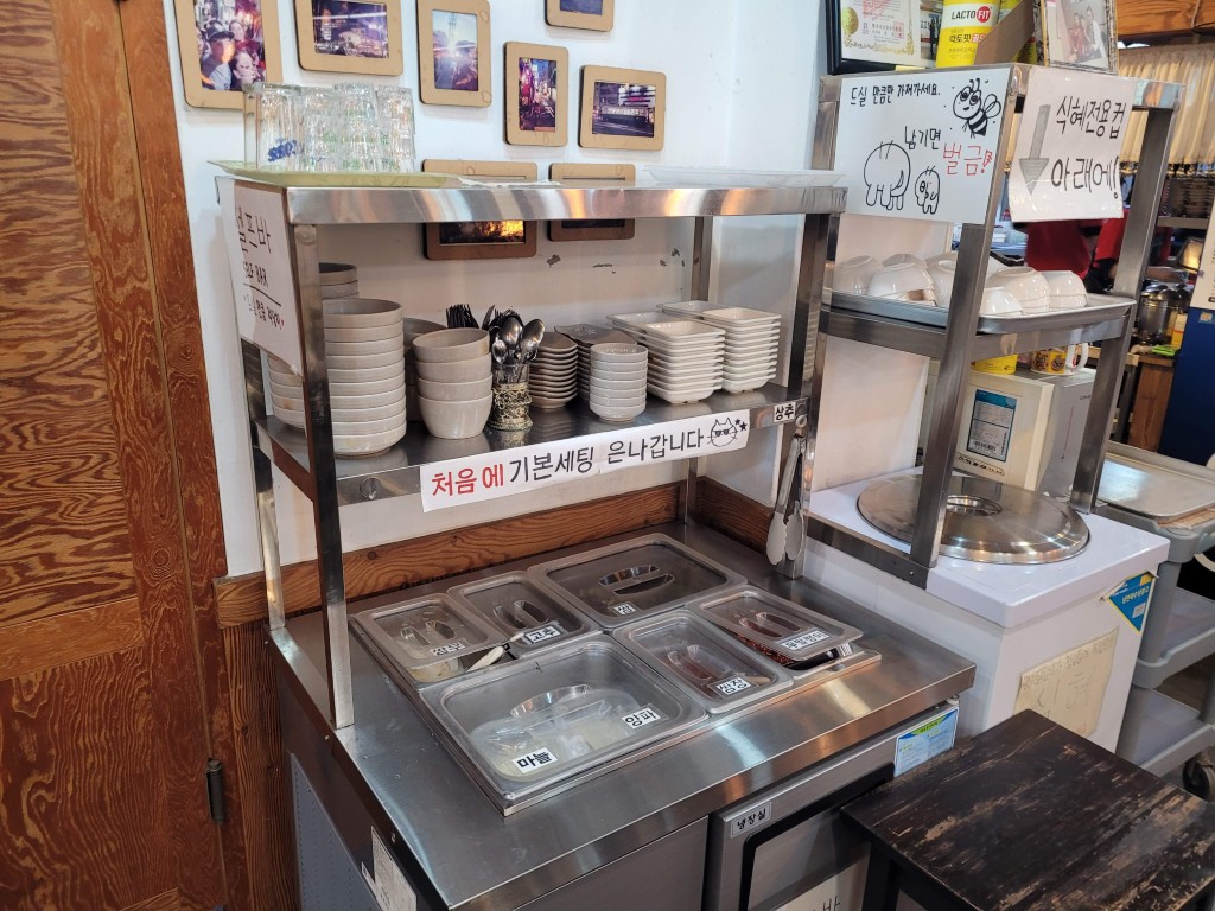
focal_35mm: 26
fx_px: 913
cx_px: 608
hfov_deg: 67.3
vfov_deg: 53.1
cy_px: 456
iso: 200
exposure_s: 1/40
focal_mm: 5.4
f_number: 1.8
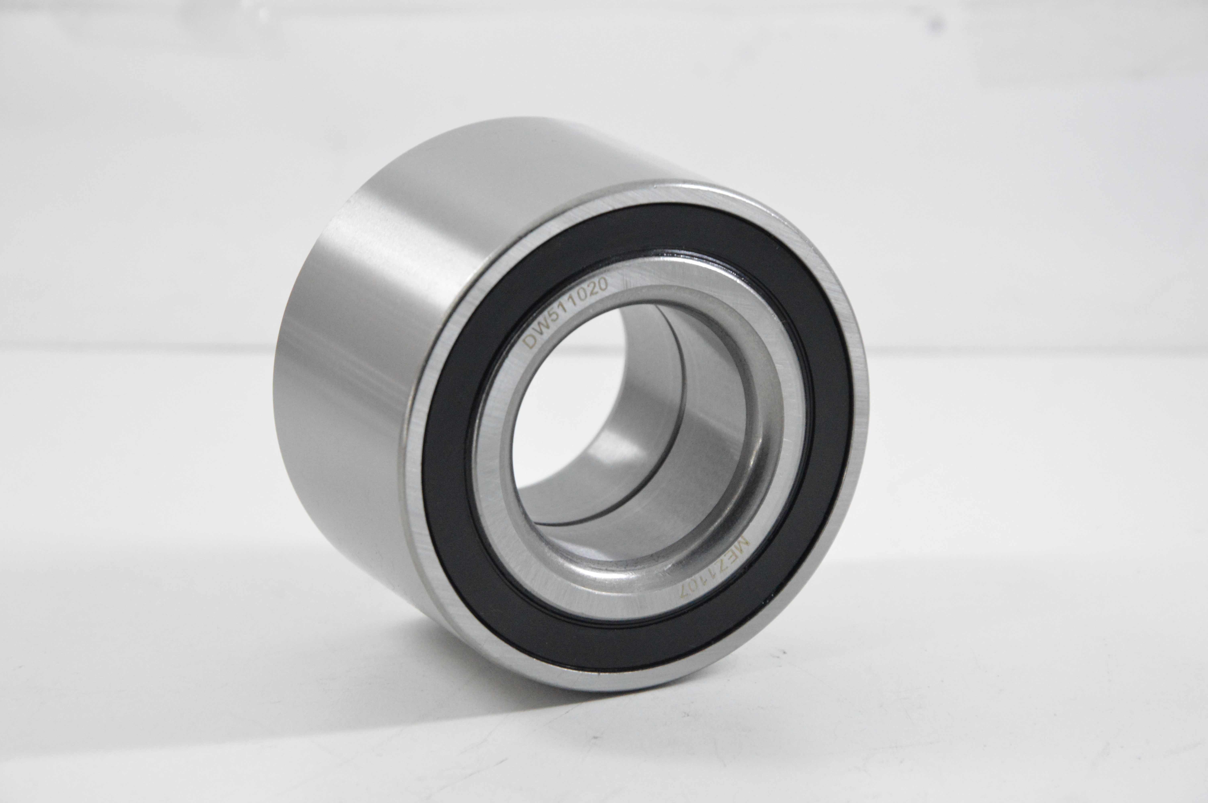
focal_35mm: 147
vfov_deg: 9.3
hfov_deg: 14.0
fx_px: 4928
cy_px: 402
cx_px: 604
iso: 3200
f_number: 8
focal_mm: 98
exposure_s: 1/100
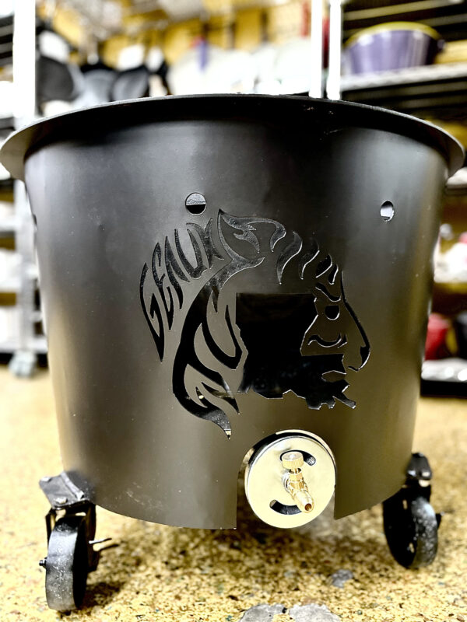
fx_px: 432
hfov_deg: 56.8
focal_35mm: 24
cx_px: 234
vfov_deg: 71.6
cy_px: 311
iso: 800
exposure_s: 1/40
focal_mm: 6.86
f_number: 1.78
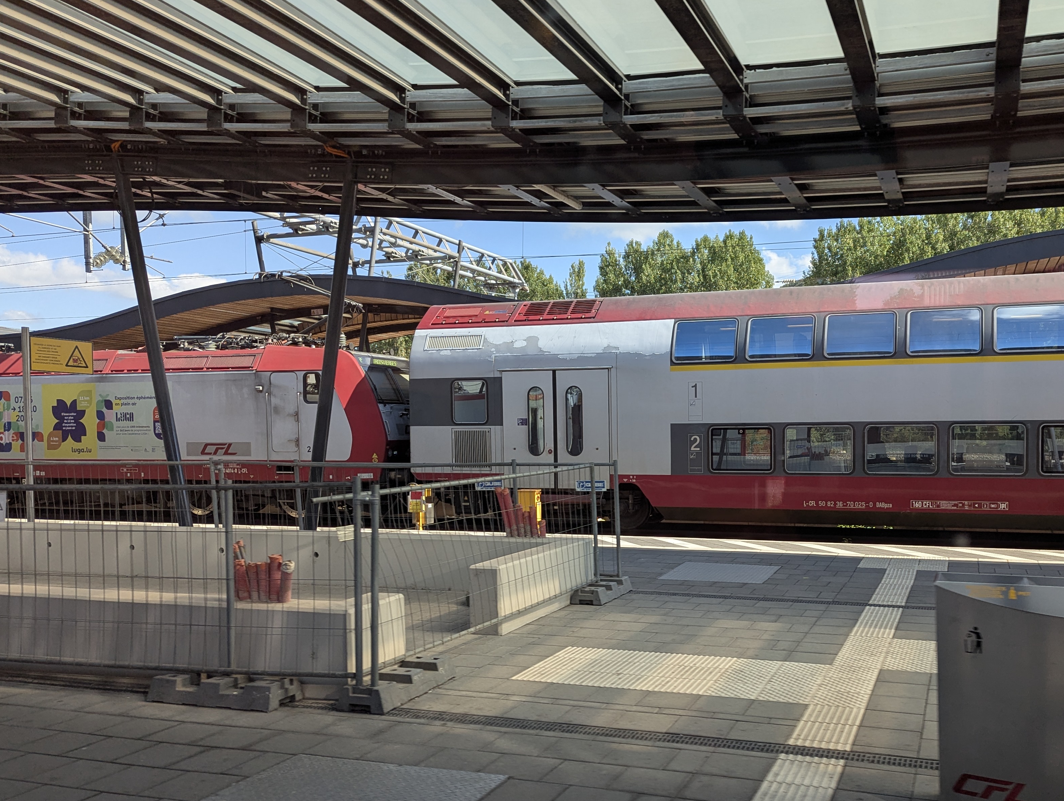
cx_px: 663
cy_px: 463
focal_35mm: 31
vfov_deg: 45.4
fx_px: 954
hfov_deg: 57.6
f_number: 1.85
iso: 39
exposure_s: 1/492
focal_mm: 6.81
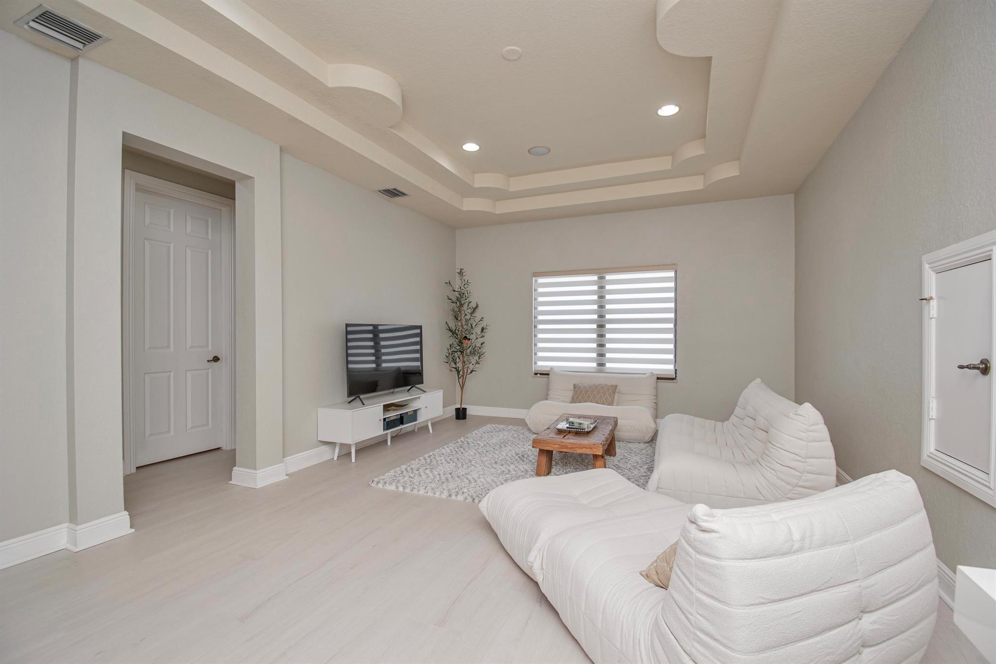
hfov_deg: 100.4
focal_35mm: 15
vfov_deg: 77.3
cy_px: 332
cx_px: 498
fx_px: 415
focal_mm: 10
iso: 560
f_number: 5.6
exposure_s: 1/125
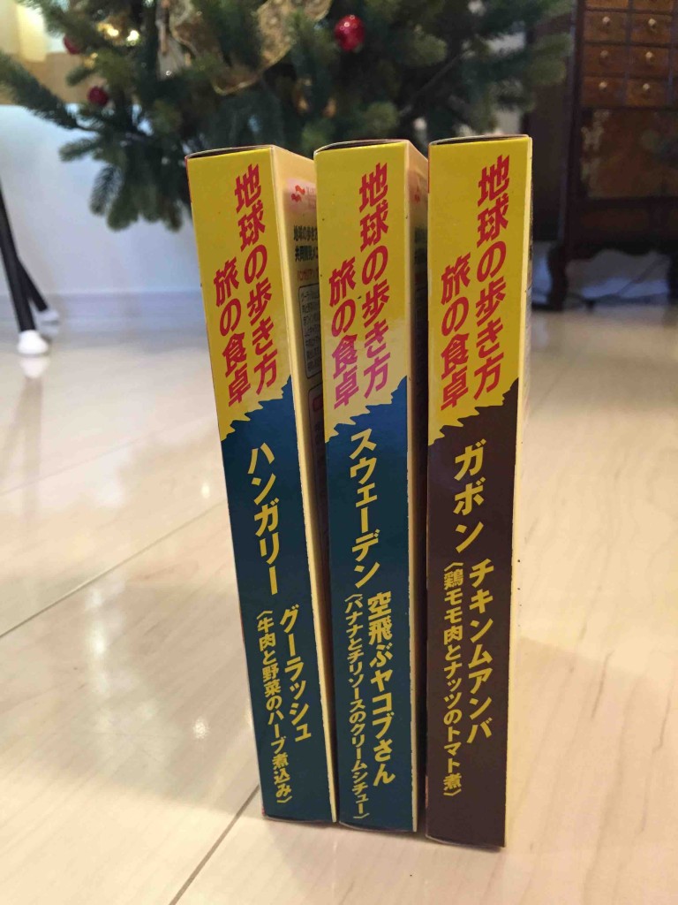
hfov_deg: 48.2
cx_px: 339
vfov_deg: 61.7
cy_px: 452
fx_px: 757
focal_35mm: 29
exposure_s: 1/30
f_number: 2.2
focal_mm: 4.15
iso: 250
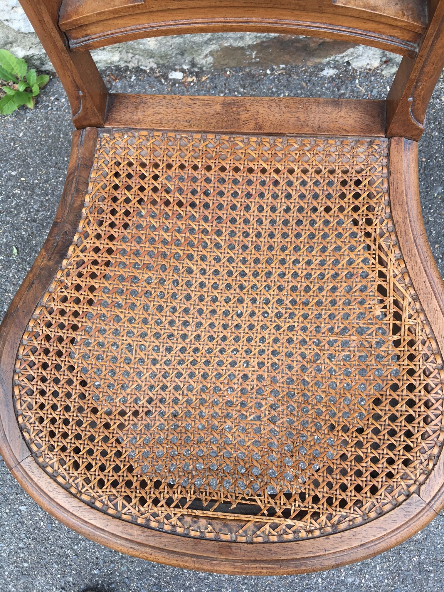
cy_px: 296
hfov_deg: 48.2
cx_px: 222
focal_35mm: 29
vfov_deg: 61.7
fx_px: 496
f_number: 2.2
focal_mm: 4.15
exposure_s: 1/119
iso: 25
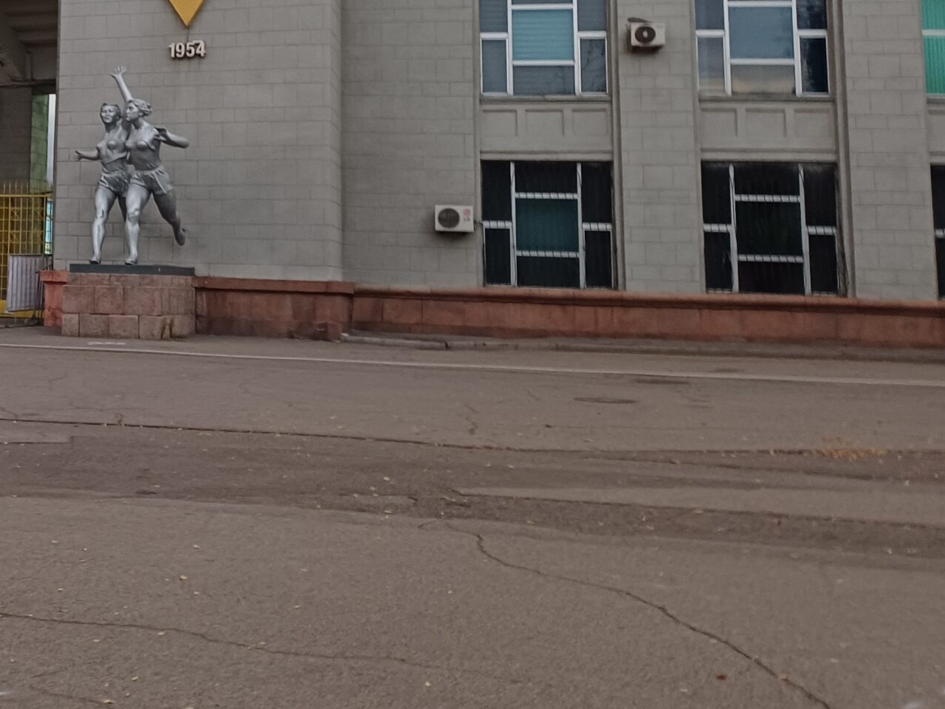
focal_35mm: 50
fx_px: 1365
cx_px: 78
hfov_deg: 35.7
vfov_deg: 28.1
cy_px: 85
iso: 250
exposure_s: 1/50
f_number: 1.8
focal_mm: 4.65
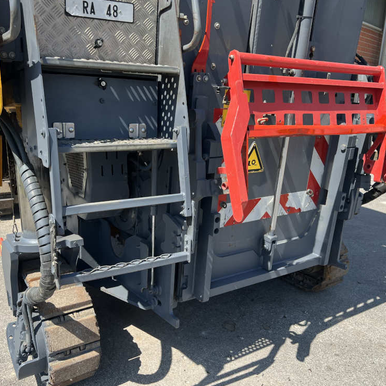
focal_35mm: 31
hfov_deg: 52.5
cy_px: 193
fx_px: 391
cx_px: 180
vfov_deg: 52.5
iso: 50
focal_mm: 5.7
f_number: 1.5
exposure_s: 1/1751
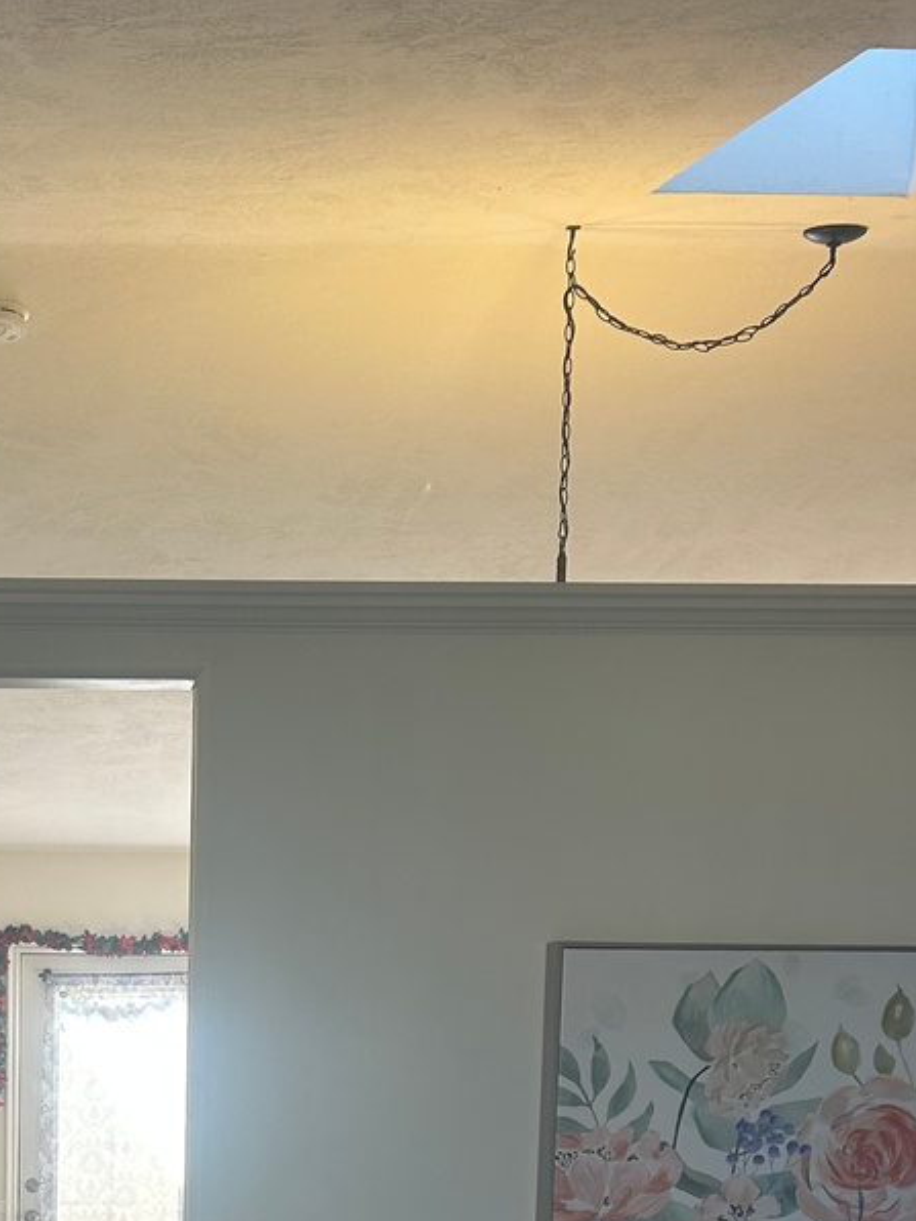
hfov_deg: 21.2
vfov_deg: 27.1
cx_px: 4
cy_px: 1262
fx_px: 2364
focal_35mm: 67
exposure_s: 1/120
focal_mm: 5.7
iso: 50
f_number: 1.5
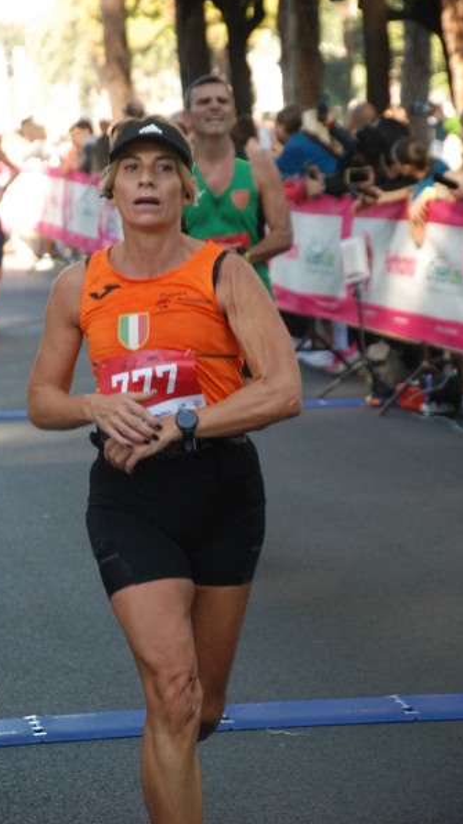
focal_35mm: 151
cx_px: 215
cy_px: 411
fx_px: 3287
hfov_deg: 8.1
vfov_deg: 14.3
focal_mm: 95
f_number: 5.6
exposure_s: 1/250
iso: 1000
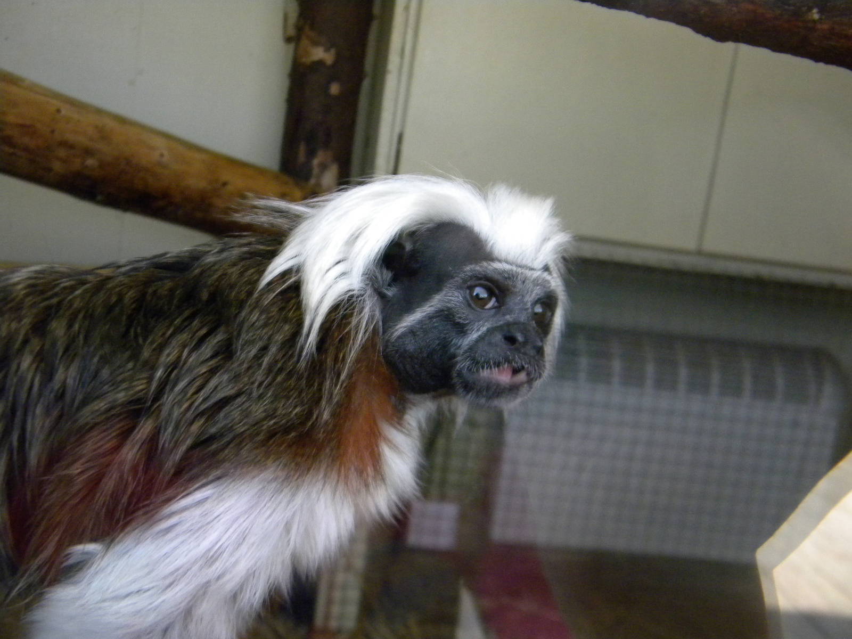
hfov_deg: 45.8
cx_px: 426
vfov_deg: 35.1
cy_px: 320
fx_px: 1009
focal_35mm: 41
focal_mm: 7.3
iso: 558
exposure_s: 1/140
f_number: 3.8
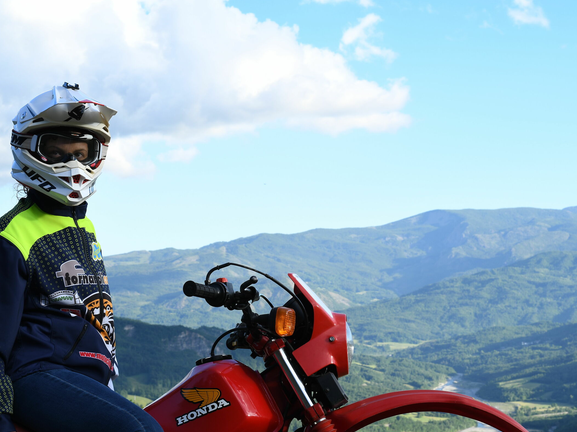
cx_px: 272
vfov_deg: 18.0
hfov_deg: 23.8
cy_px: 217
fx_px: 1367
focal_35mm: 82
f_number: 11
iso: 200
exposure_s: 1/80
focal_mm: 50
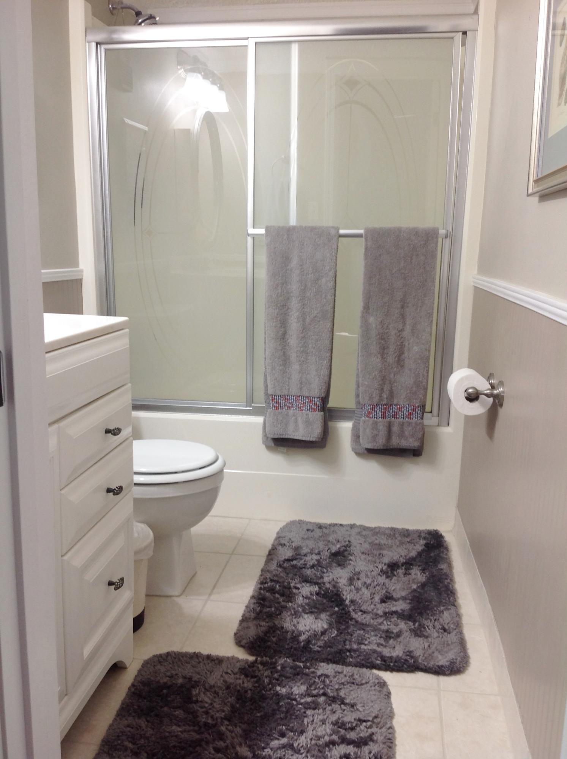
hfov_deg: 40.6
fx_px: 767
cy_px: 380
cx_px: 284
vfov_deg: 52.7
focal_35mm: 35
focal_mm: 4.28
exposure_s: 1/15
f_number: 2.4
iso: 50
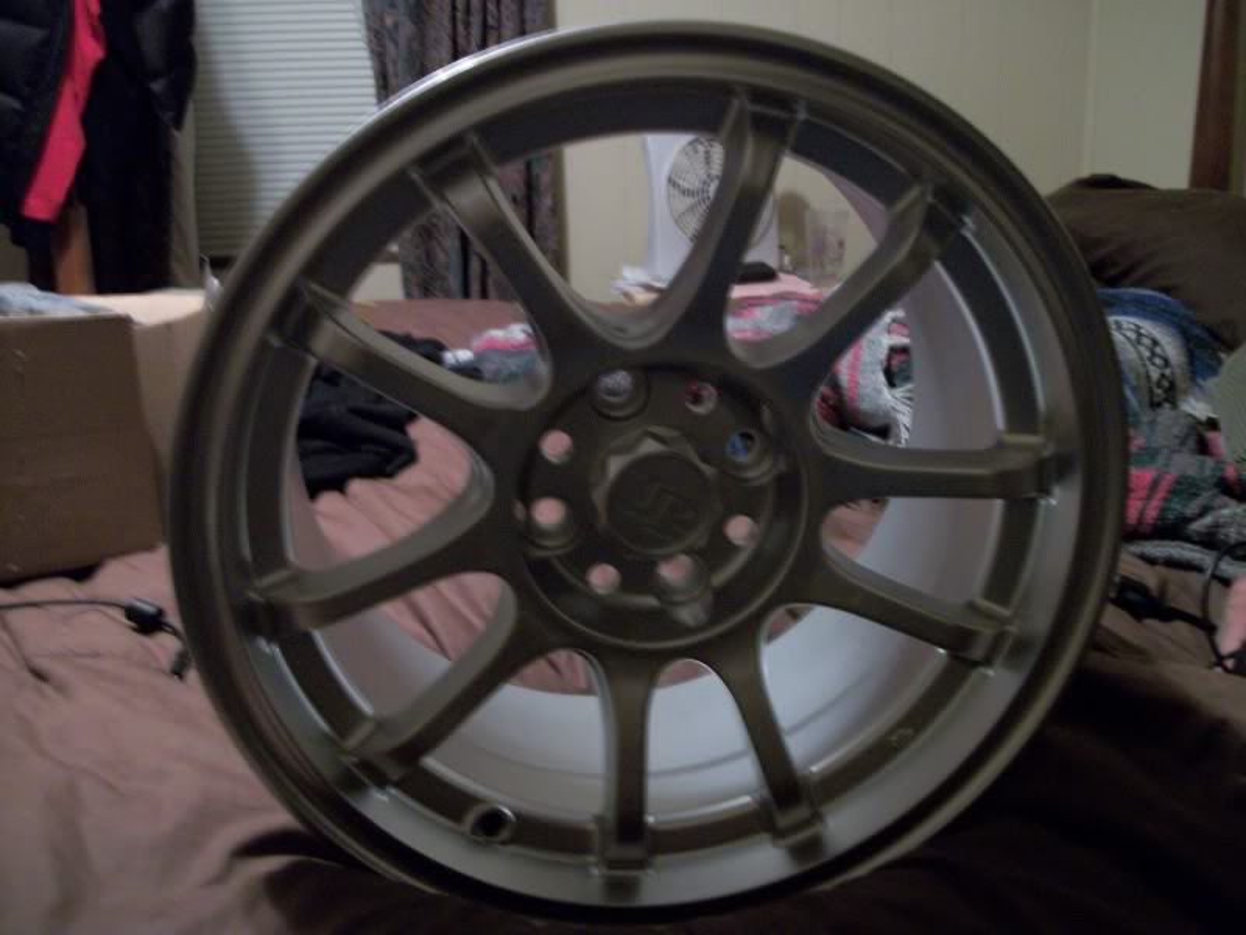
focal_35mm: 32
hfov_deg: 56.8
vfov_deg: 44.2
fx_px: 1152
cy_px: 468
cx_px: 623
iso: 250
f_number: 2.9
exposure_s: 1/8
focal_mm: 5.7
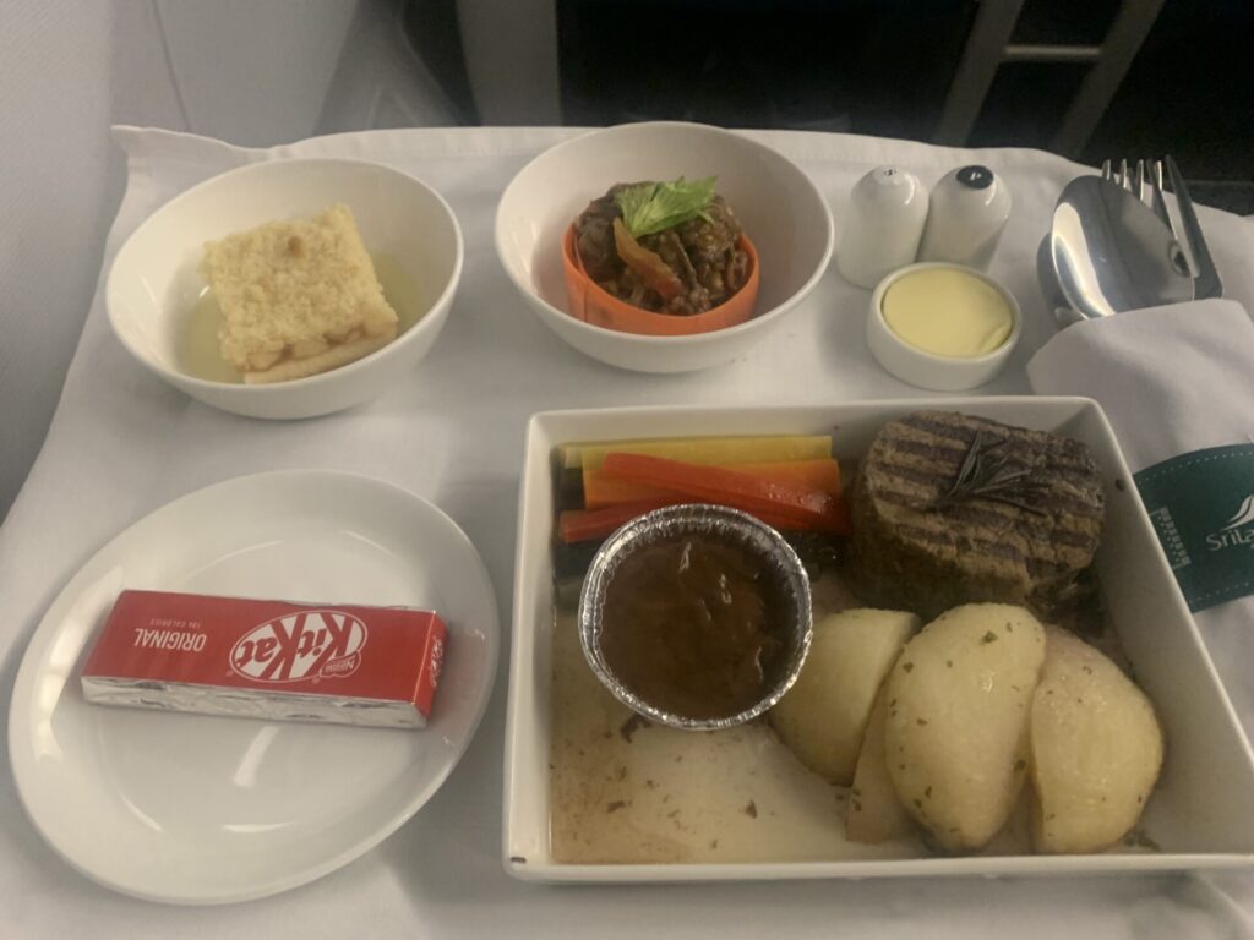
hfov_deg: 67.3
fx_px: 942
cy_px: 470
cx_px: 627
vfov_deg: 53.1
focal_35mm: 26
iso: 500
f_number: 1.8
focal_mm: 4.25
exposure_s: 1/25
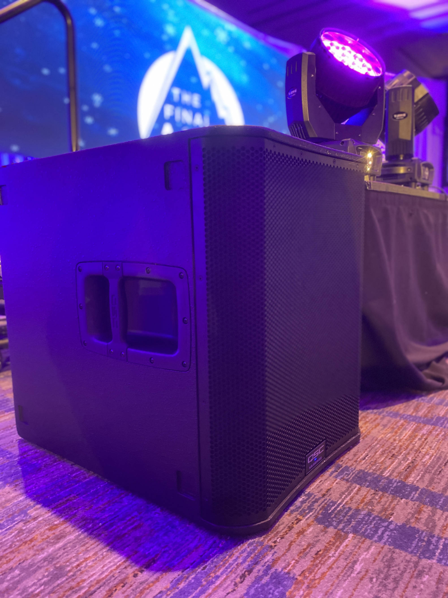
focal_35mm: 26
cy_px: 299
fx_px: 449
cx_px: 224
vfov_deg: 67.3
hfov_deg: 53.1
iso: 640
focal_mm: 4.25
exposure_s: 1/30
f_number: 1.8
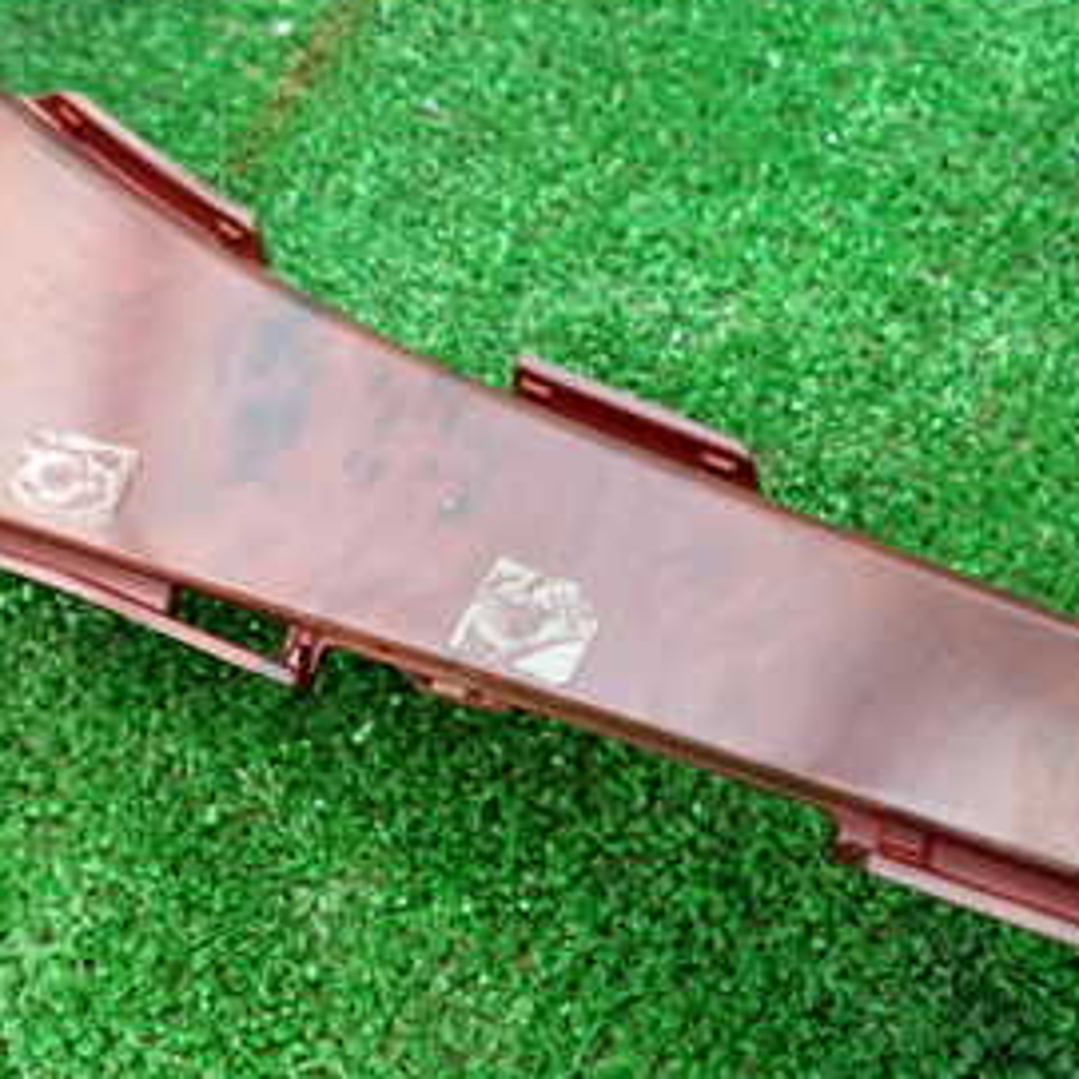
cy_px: 486
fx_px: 1728
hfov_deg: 34.4
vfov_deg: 34.6
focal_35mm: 49
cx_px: 358
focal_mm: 4.5
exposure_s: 1/30
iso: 400
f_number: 2
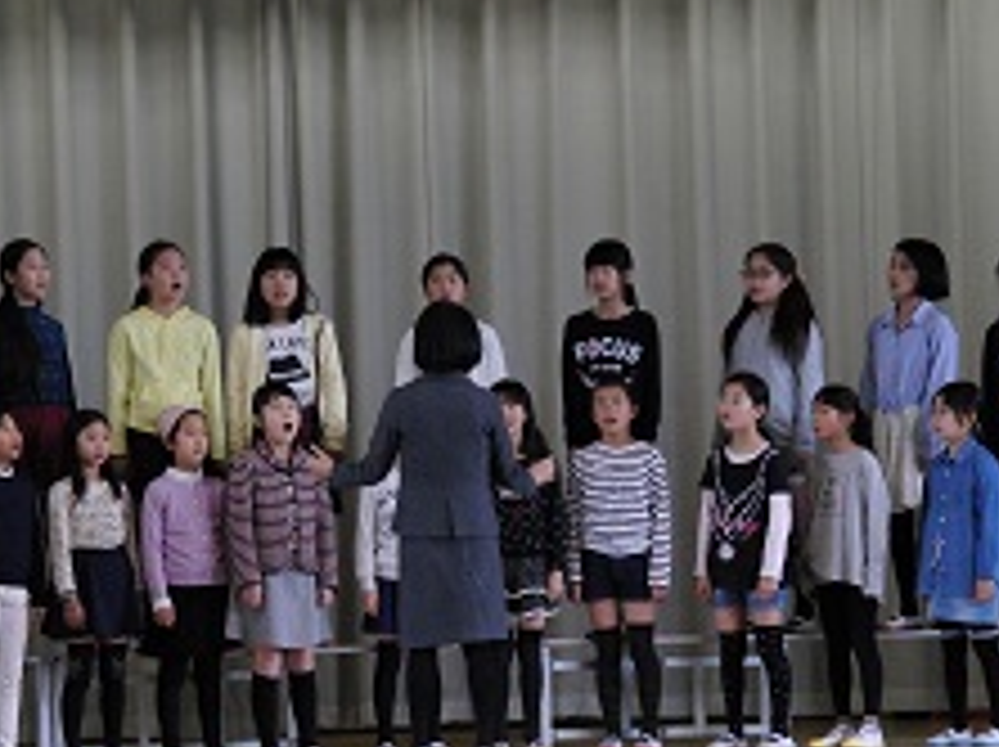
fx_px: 6140
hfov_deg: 9.3
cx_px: 495
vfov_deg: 7.0
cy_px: 392
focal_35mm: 213
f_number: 3.1
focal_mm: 27.5
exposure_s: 1/80
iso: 400
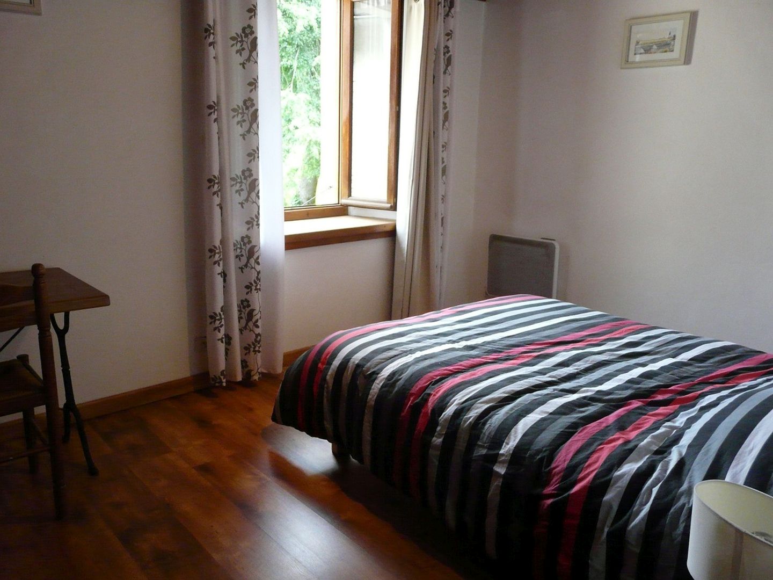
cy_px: 290
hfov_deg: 63.4
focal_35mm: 28
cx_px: 386
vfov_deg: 49.7
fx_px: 625
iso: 400
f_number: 2.8
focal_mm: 4.6
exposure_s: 1/50
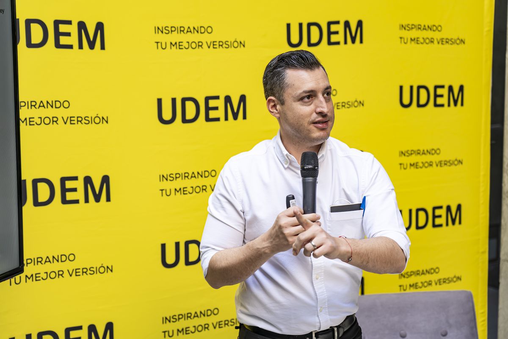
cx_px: 254
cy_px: 170
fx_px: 1058
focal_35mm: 75
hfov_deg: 27.0
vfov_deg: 18.2
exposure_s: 1/160
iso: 200
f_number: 4
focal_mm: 75
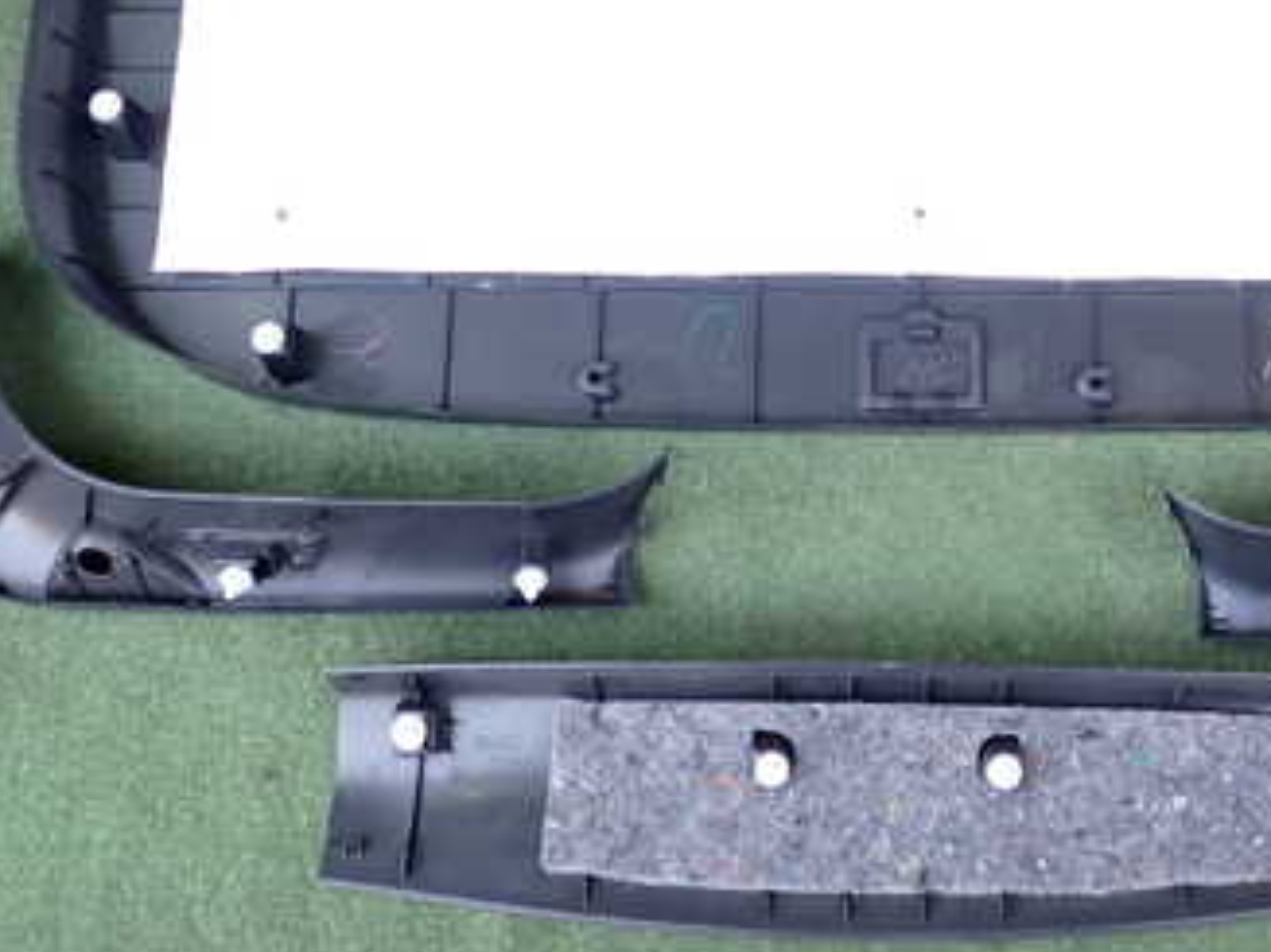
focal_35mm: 55
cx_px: 910
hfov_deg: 34.4
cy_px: 272
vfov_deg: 26.3
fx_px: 2019
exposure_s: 1/125
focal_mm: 5.4
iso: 200
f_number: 2.3
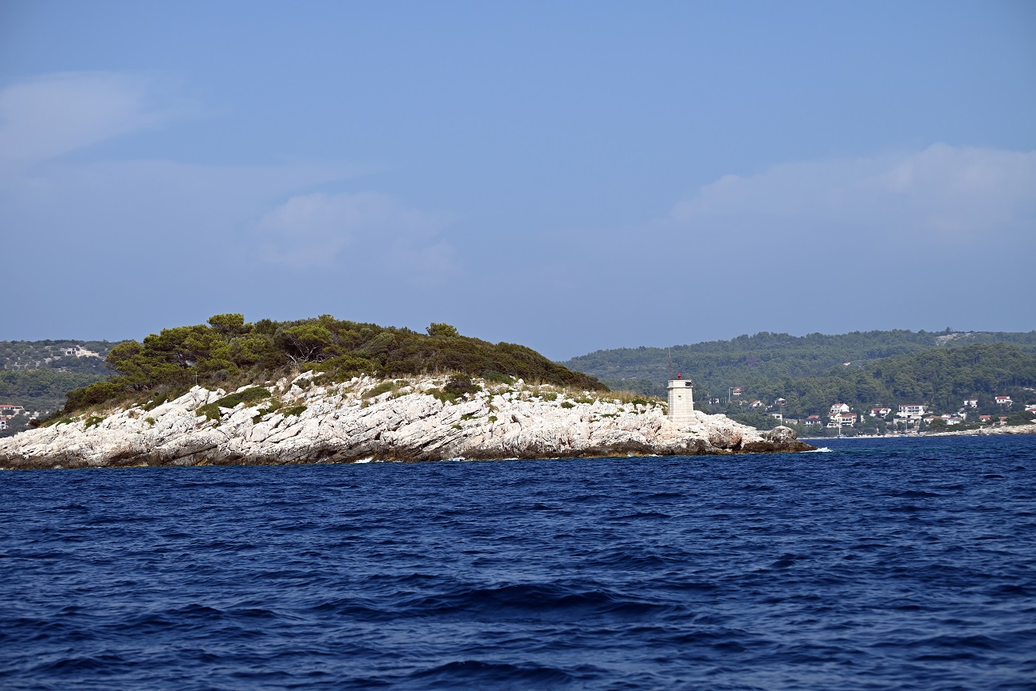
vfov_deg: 14.4
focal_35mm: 95
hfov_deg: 21.5
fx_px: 2734
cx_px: 518
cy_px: 346
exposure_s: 1/640
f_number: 7.1
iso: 100
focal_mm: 95
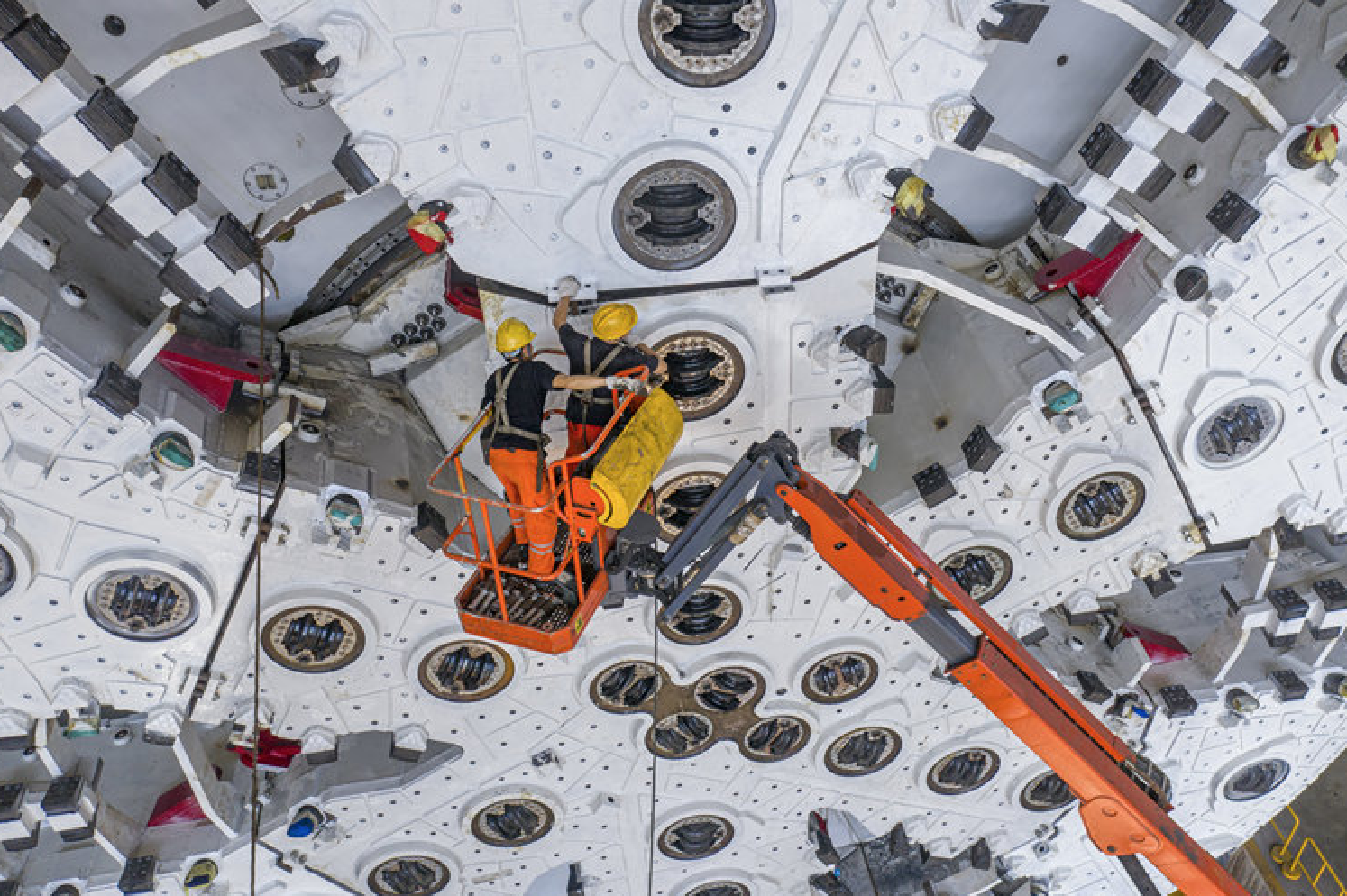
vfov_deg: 43.5
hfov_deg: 61.9
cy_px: 435
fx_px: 1122
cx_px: 710
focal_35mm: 30
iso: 100
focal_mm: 10.26
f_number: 4.5
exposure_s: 1/100
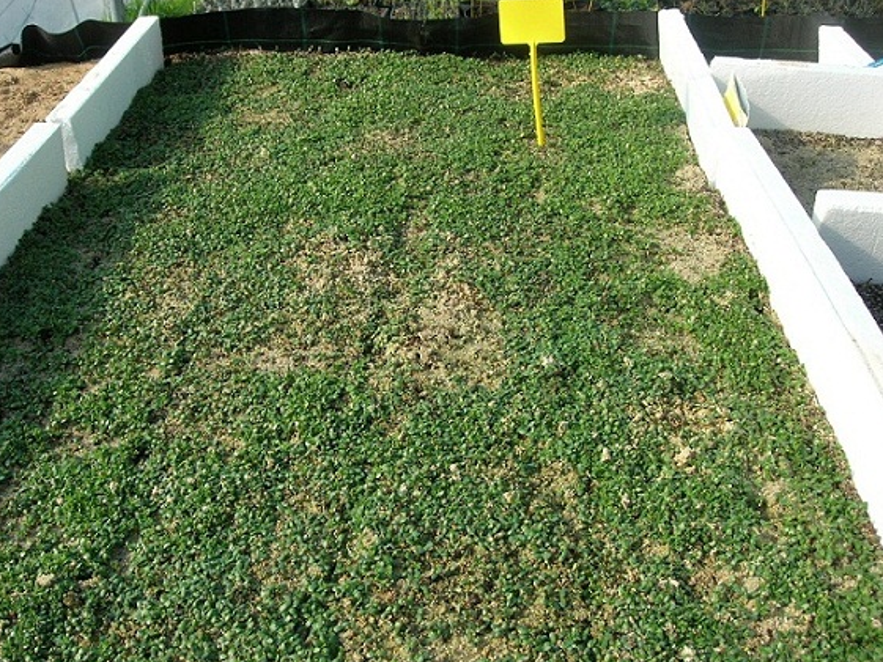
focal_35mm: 39
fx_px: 995
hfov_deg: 47.9
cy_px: 337
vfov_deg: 36.8
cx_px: 449
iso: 64
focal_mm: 7.8
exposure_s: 1/322
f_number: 4.8
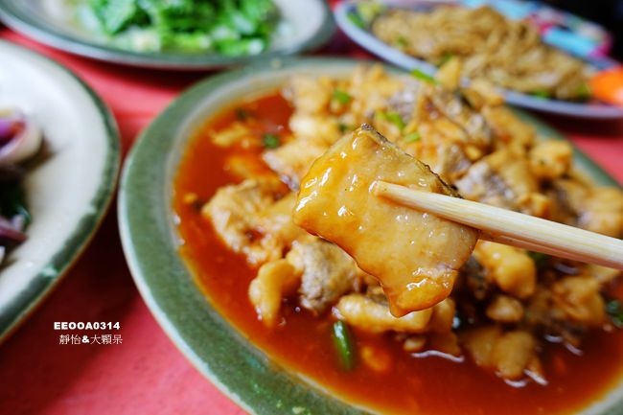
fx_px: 415
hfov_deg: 73.8
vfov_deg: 53.1
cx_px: 312
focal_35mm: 24
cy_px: 208
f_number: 2.8
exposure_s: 1/60
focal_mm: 8.8
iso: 125
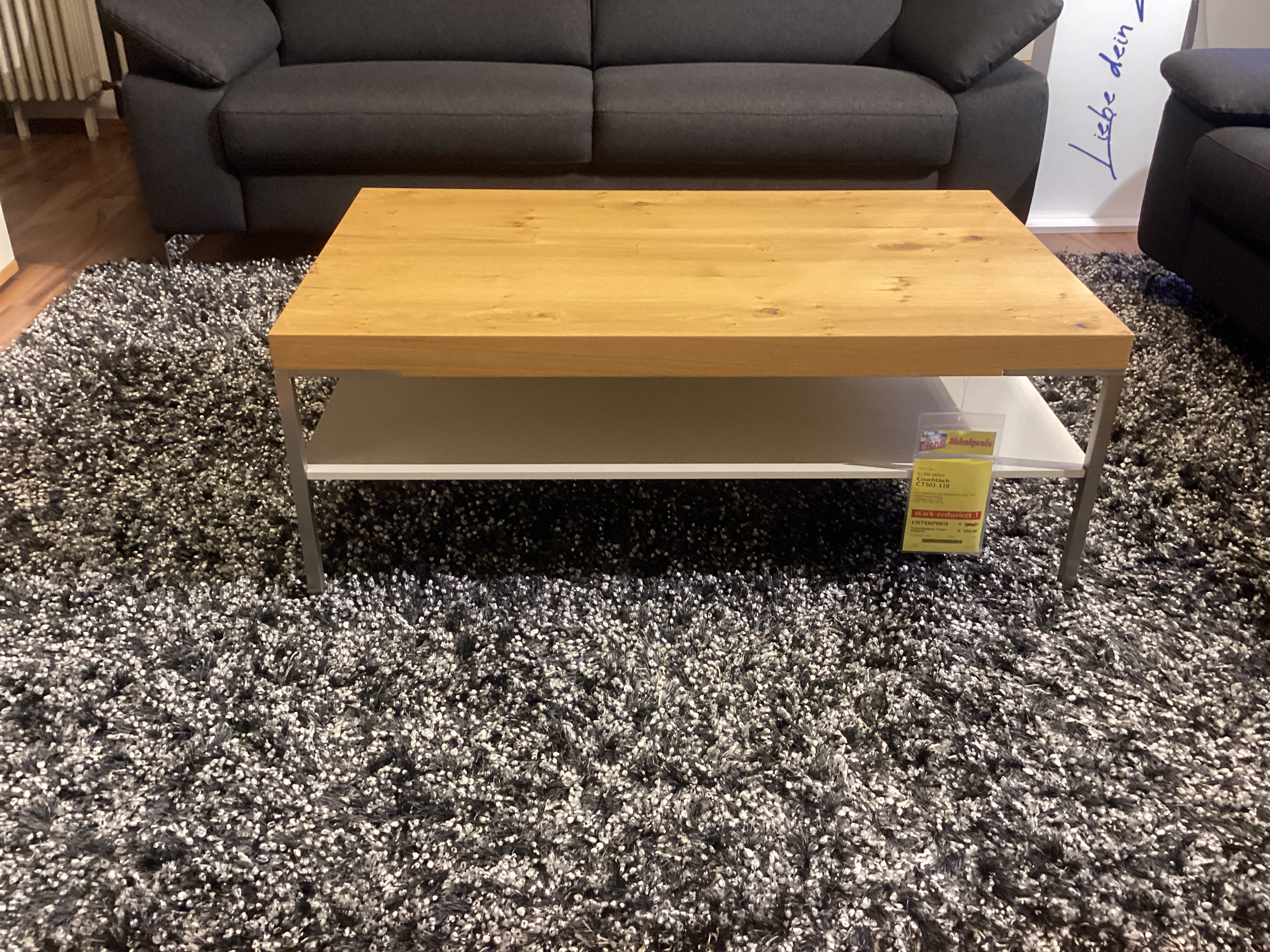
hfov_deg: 58.4
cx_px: 635
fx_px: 1137
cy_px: 476
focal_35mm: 31
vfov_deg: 45.4
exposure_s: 1/50
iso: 250
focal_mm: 3.3
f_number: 2.4
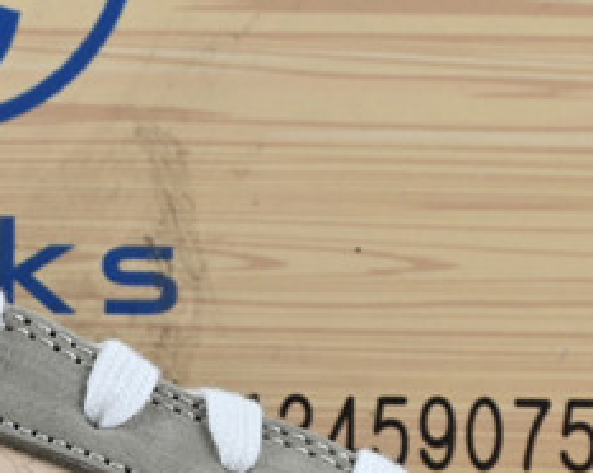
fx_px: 3690
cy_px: 593
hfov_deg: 9.0
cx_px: -188
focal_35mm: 210
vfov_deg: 7.3
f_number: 7.1
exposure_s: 1/30
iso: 100
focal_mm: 29
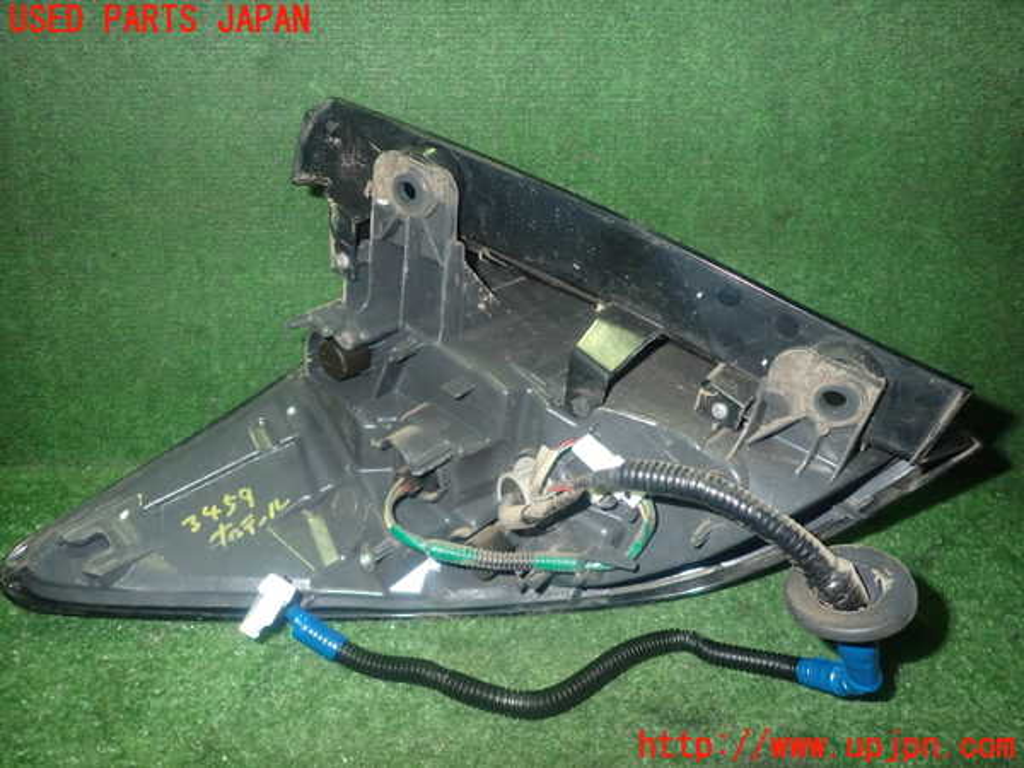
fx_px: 740
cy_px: 384
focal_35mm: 25
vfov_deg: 54.9
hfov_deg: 69.4
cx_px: 512
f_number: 5.6
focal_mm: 4.5
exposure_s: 1/30
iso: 800
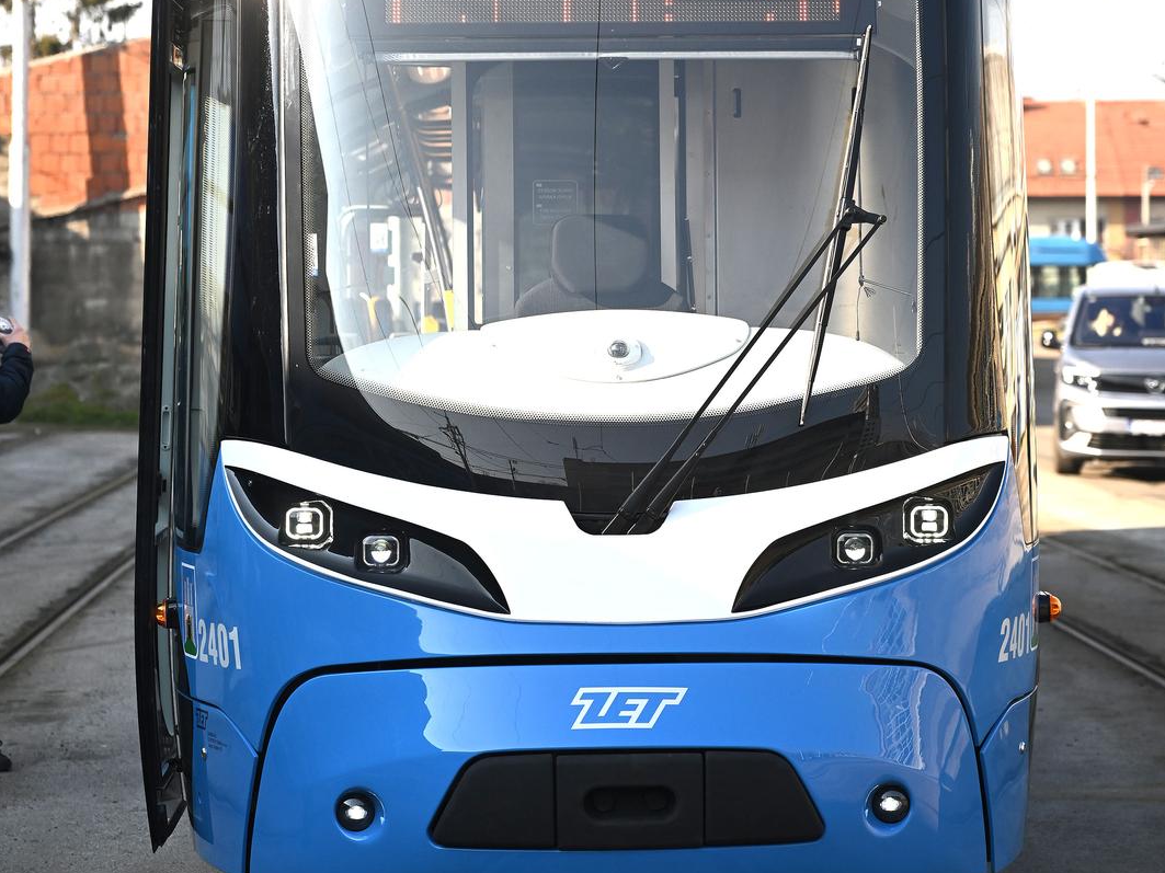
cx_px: 582
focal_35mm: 123
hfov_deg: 16.0
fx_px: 4139
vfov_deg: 12.0
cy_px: 196
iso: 500
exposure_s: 1/2500
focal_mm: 85
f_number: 4
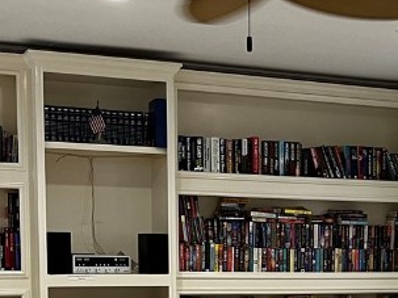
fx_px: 1011
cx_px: 370
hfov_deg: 21.7
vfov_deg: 16.2
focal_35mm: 88
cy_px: 339
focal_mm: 5.1
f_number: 1.6
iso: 100
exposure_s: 1/60
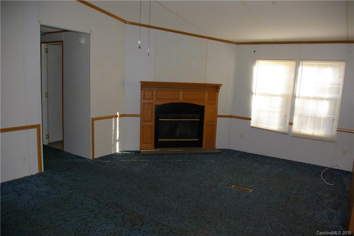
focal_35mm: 27
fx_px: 266
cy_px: 118
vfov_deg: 48.0
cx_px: 177
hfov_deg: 67.4
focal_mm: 18
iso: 400
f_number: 8
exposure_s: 1/30
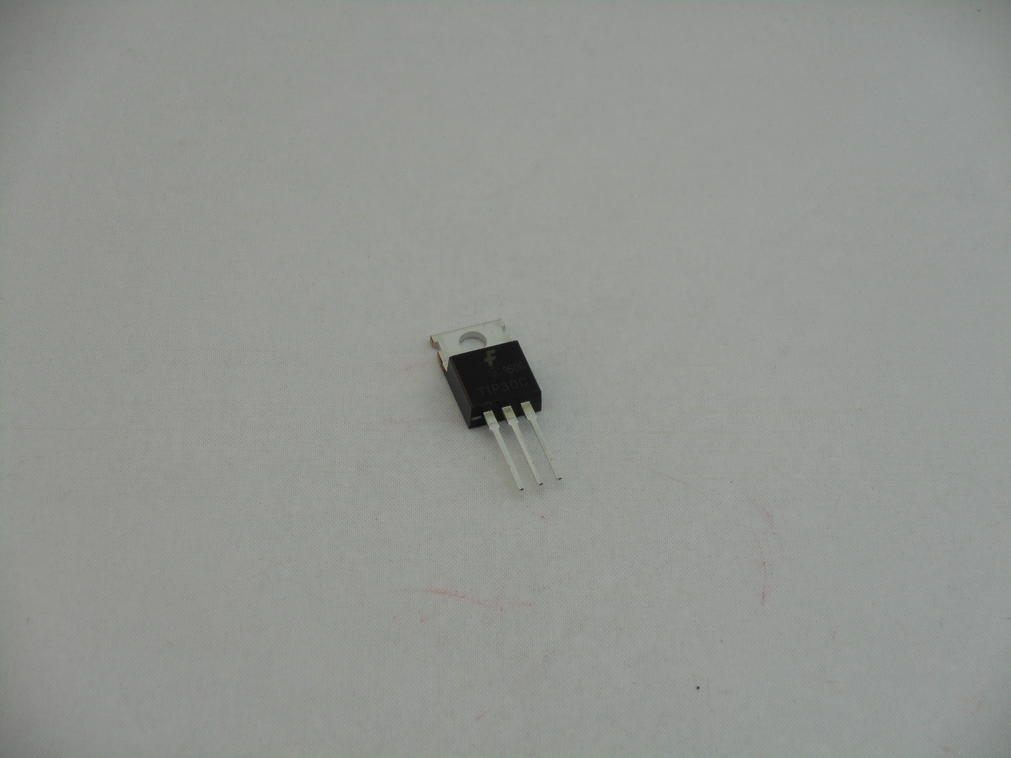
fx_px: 2979
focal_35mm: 102
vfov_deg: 14.5
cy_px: 379
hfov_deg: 19.3
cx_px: 506
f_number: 5.8
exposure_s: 1/60
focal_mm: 18.2
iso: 110
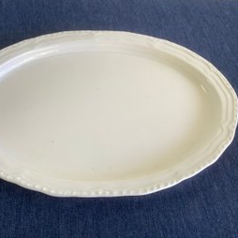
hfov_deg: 44.7
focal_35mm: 37
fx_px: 288
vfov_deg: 44.9
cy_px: 119
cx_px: 95
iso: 64
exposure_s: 1/100
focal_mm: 3.3
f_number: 2.4
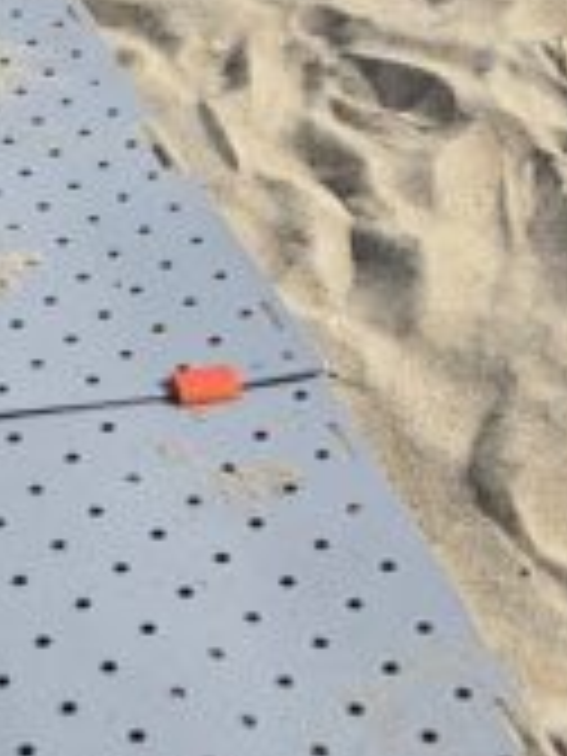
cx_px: -153
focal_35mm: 140
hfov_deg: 10.4
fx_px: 3058
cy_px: -396
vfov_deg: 13.3
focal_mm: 5.4
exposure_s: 1/1884
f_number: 1.8
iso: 25
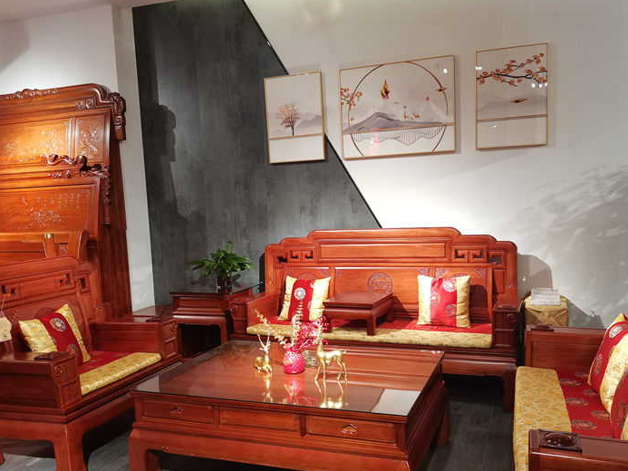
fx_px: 544
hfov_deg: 59.8
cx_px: 343
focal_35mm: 30
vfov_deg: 46.8
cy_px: 254
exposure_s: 1/50
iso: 250
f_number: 1.8
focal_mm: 5.58
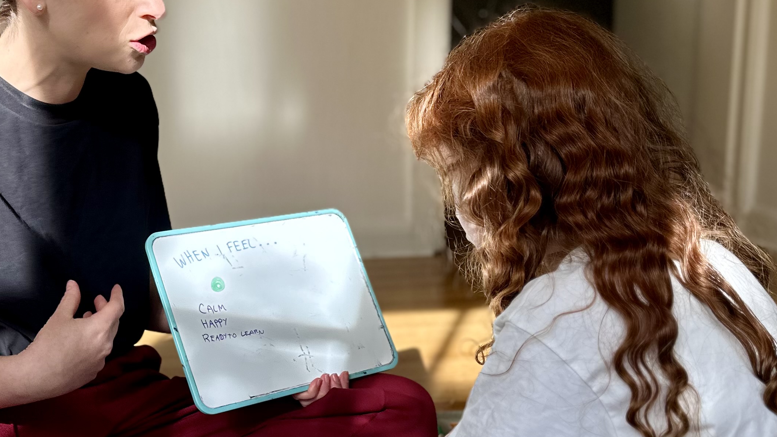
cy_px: 235
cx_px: 209
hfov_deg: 40.3
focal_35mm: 50
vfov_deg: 23.9
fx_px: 1030
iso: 80
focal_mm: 6.86
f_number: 1.78
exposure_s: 1/646
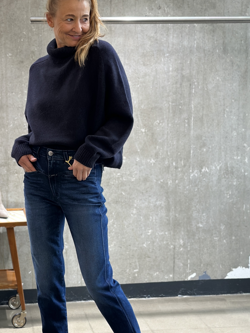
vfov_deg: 27.4
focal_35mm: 71
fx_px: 684
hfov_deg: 20.6
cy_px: 183
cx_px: 79
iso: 200
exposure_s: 1/100
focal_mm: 6.86
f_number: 1.78
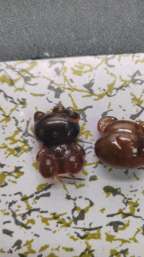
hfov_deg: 41.0
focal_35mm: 28
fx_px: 190
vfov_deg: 67.8
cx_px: 95
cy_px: 138
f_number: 1.9
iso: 320
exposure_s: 1/100
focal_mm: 5.52
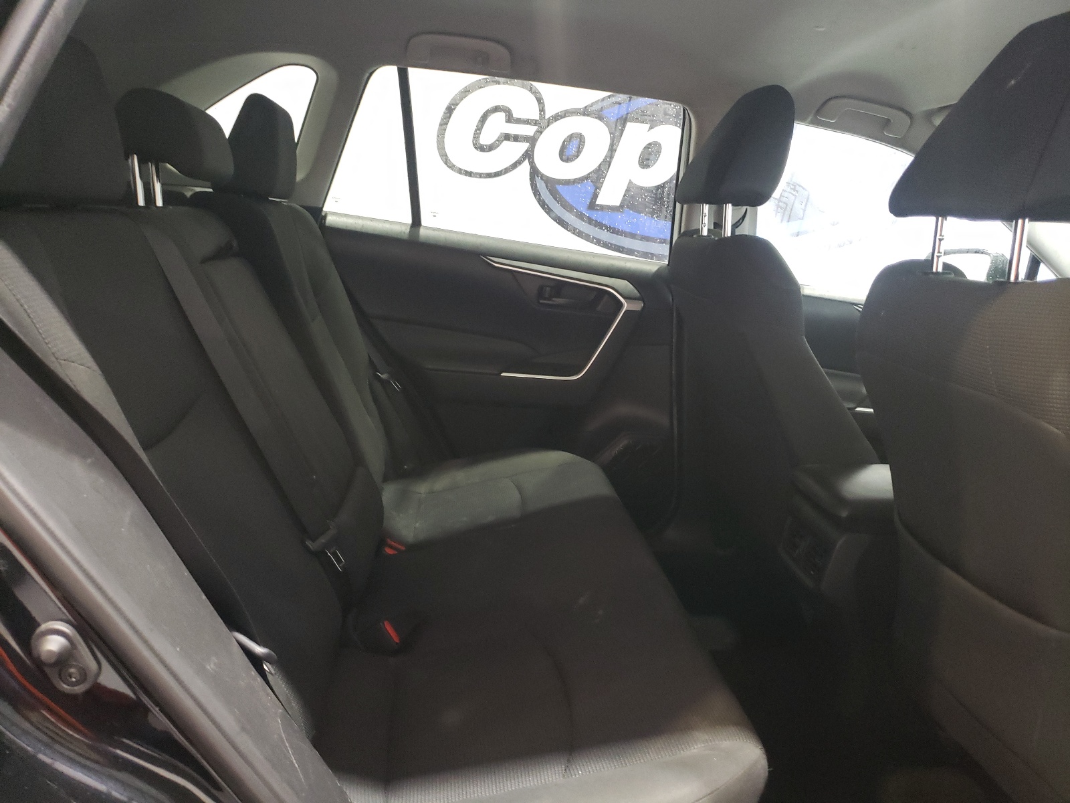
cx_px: 535
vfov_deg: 53.1
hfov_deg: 67.3
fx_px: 804
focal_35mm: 26
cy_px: 402
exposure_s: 1/30
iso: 310
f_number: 1.5
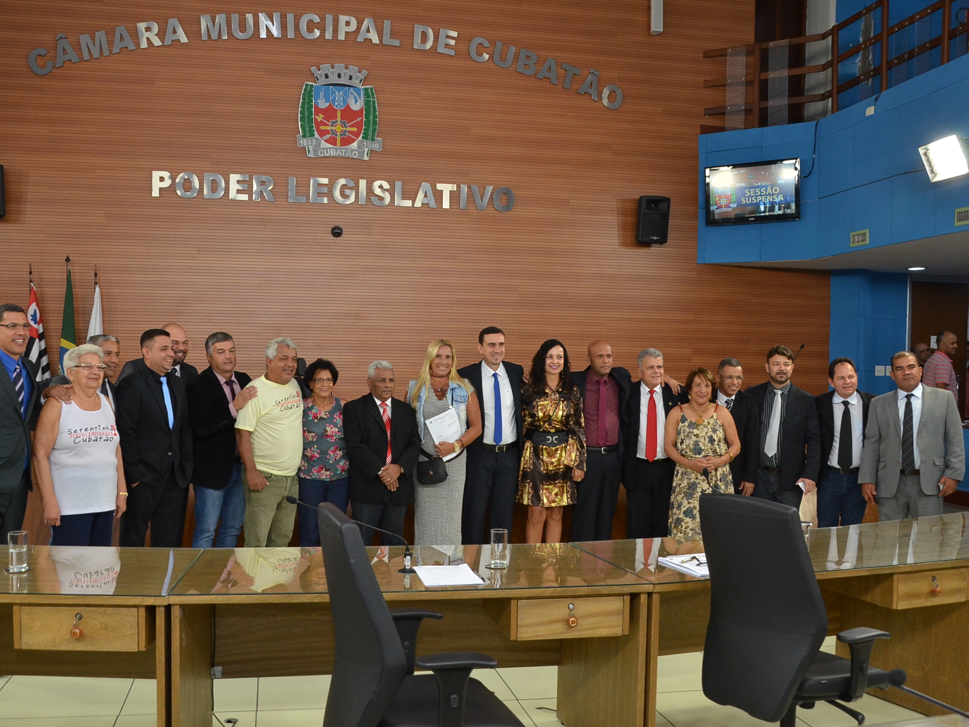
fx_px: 967
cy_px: 361
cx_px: 446
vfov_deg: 41.2
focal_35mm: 35
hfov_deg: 53.2
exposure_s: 1/80
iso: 1000
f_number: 5.6
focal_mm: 21
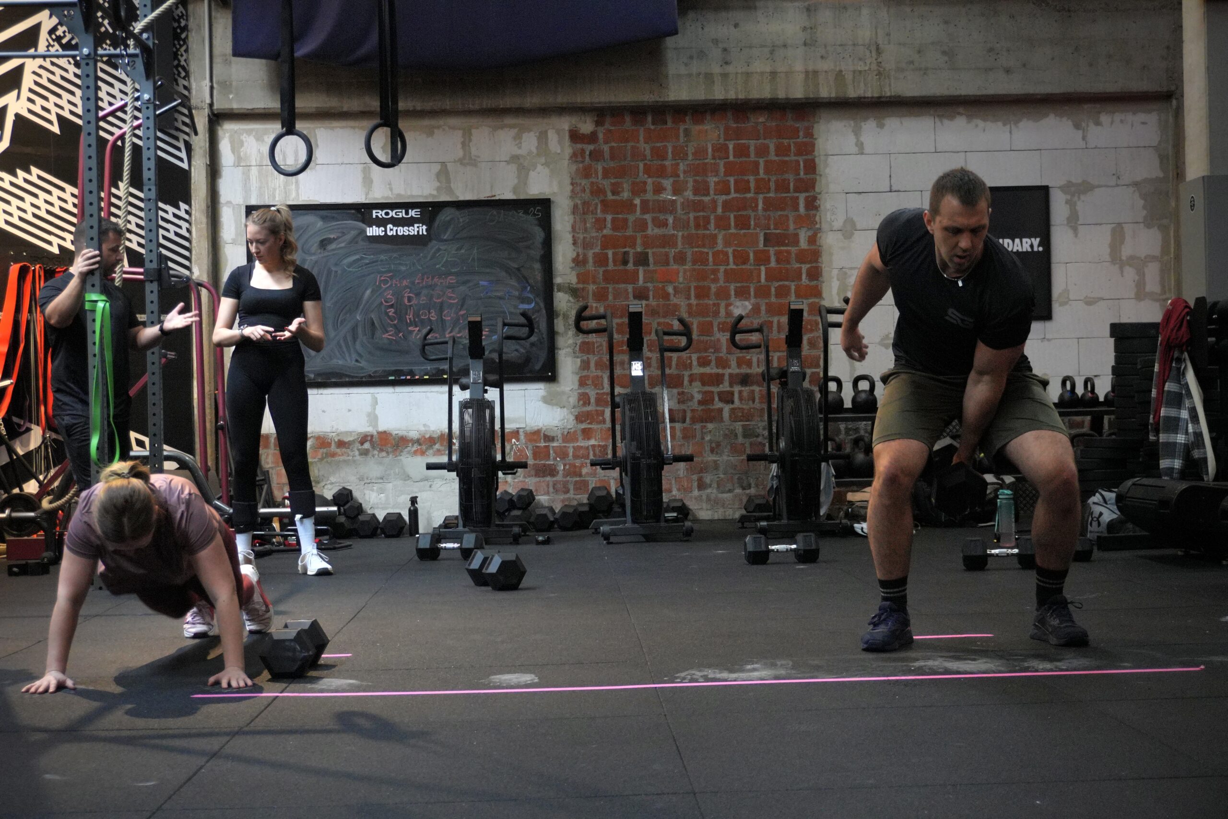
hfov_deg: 35.9
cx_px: 614
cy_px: 410
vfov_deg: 24.4
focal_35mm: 56
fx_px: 1893
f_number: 5.6
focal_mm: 37
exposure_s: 1/100
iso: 1000
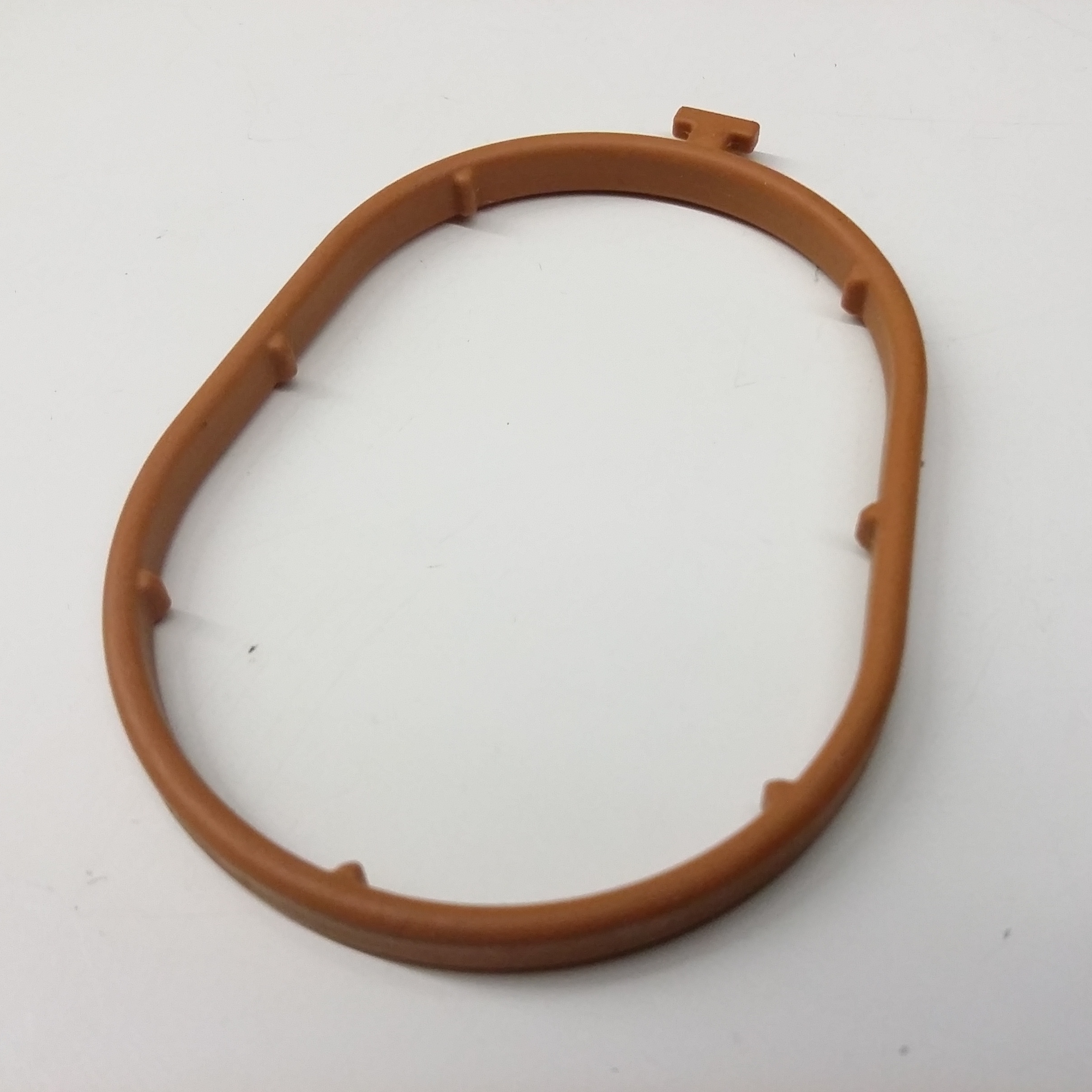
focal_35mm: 38
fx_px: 1356
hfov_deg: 43.8
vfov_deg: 43.9
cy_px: 545
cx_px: 570
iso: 160
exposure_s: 1/15
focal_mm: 3.4
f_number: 2.4
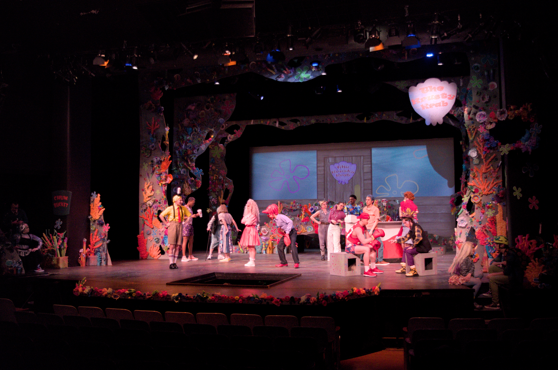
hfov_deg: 51.4
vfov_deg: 35.3
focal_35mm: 38
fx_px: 580
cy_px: 185
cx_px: 279
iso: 3200
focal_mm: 25
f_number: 4
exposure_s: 1/160
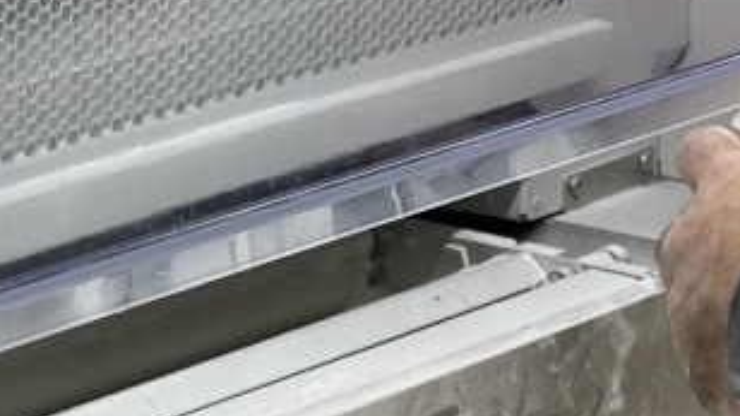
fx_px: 4276
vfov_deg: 5.5
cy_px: 493
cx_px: 324
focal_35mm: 218
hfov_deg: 9.9
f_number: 2.8
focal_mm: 9
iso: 100
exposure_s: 1/100
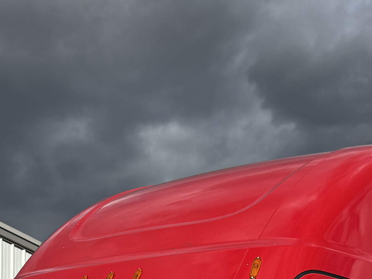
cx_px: 118
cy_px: 513
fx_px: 1000
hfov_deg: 21.0
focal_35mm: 93
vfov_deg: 14.0
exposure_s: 1/5348
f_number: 1.78
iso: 80
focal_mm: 6.76
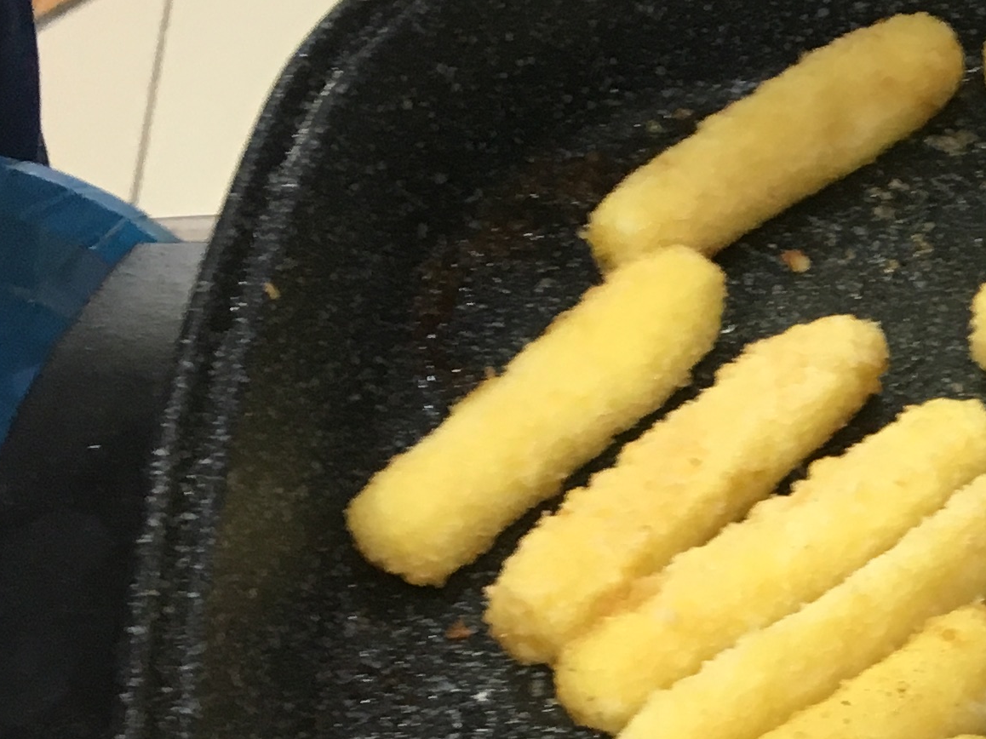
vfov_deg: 14.3
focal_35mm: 101
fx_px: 2876
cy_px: 823
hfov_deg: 17.2
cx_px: 1569
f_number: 2.2
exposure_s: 1/30
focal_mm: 4.15
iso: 80
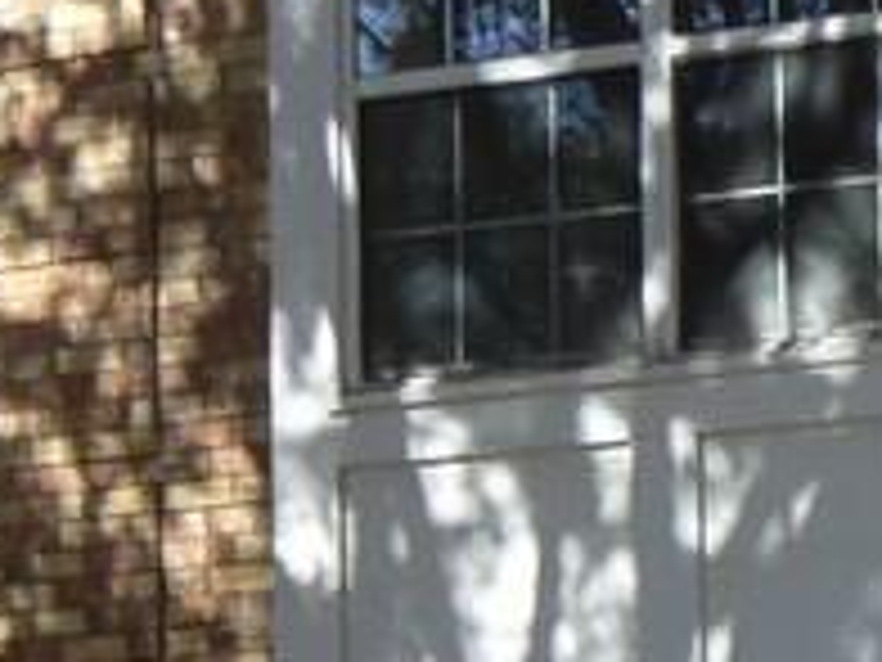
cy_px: 1527
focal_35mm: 188
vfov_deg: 7.4
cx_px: 1408
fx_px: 4790
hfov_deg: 10.1
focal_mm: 6
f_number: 5.6
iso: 80
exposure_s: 1/320
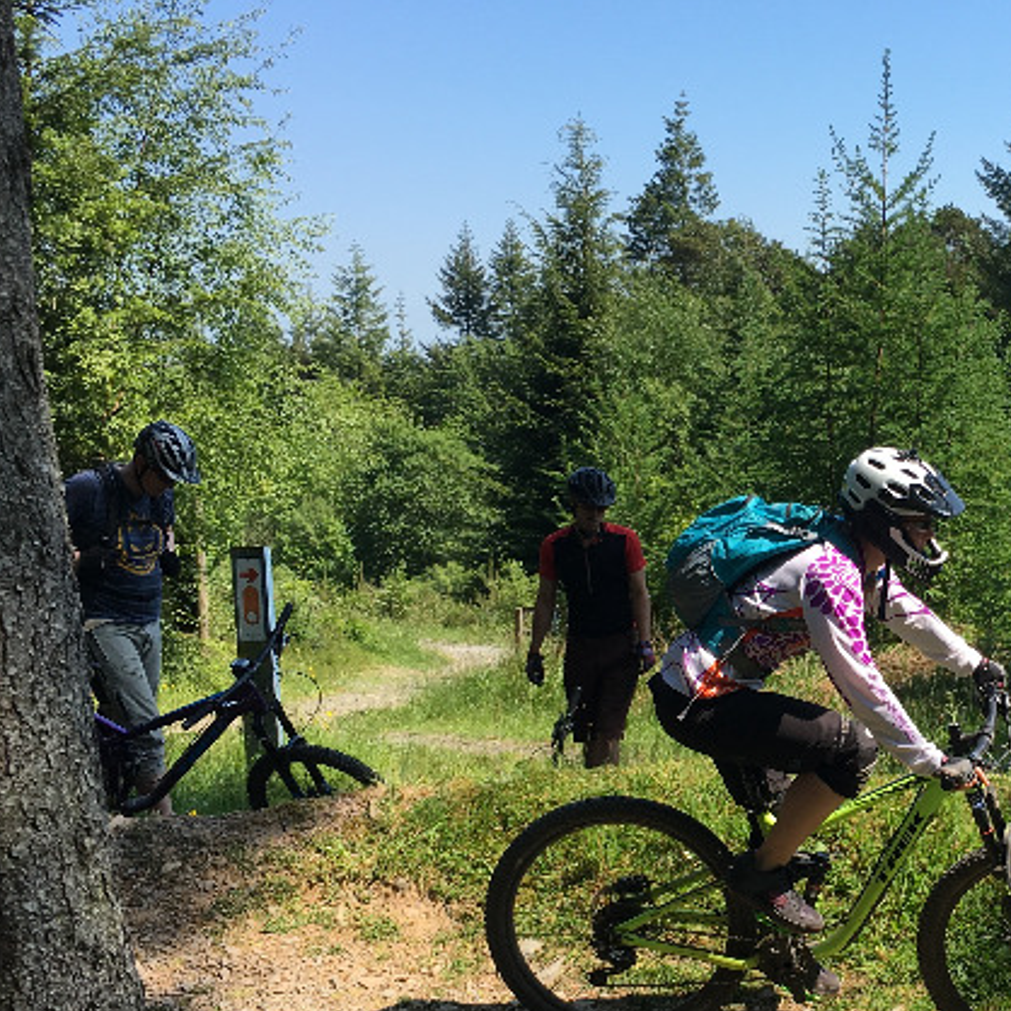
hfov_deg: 33.1
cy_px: 668
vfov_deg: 34.4
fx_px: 1619
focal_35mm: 49
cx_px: 892
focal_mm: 4.15
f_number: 2.2
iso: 25
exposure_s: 1/705
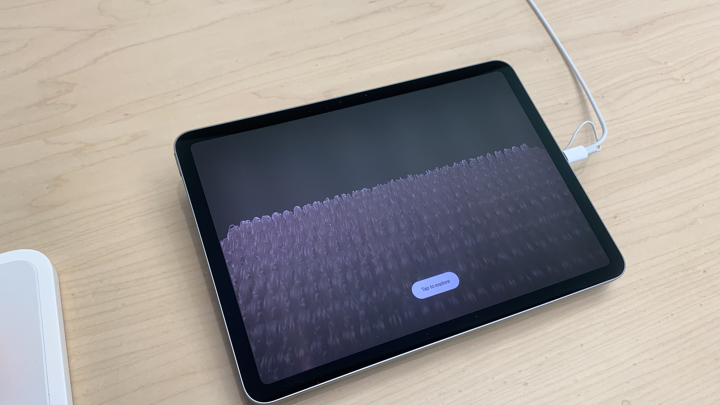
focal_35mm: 29
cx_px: 361
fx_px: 554
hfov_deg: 66.1
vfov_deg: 40.1
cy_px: 233
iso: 40
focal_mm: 4.25
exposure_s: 1/100
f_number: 1.8
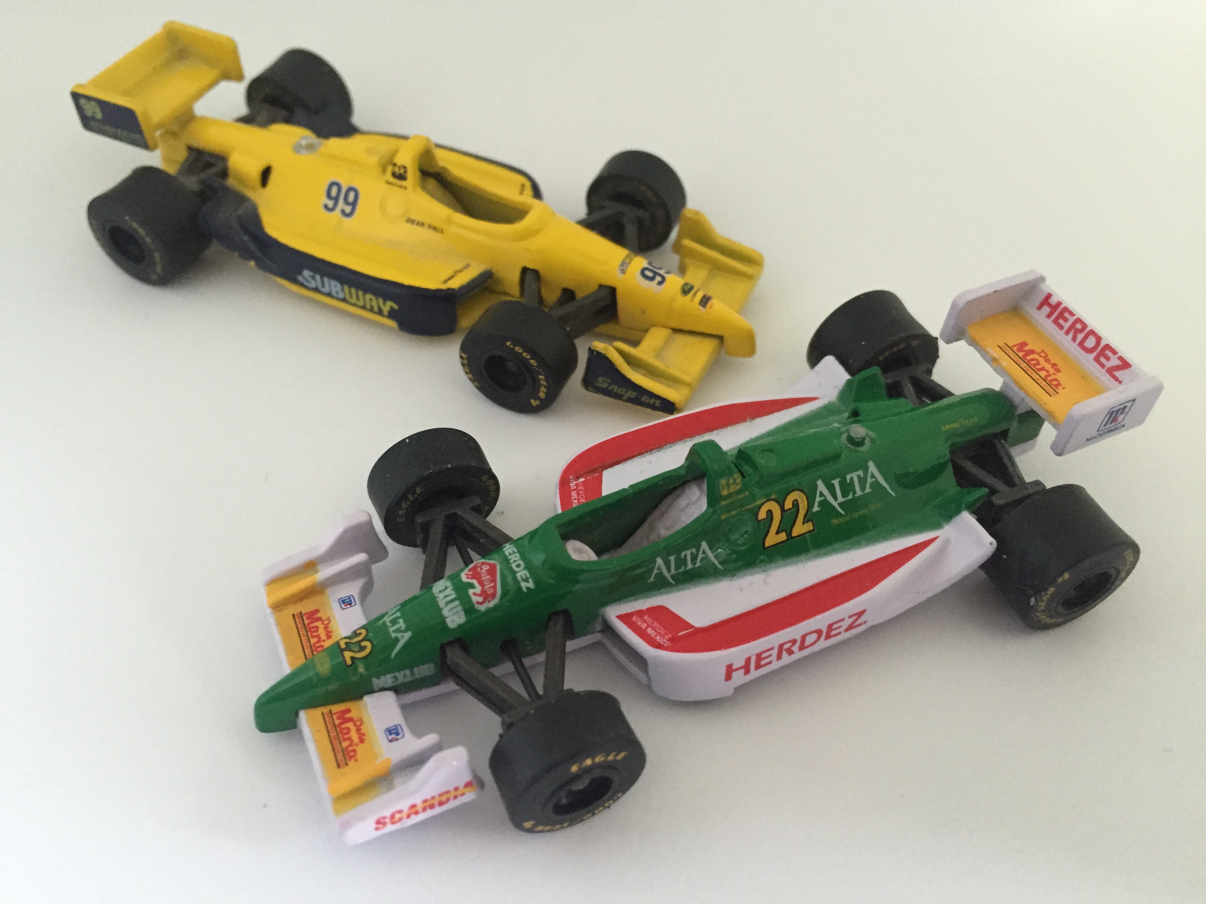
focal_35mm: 29
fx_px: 1010
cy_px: 452
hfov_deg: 61.7
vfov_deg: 48.2
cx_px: 603
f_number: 2.2
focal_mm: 4.15
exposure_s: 1/30
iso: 200
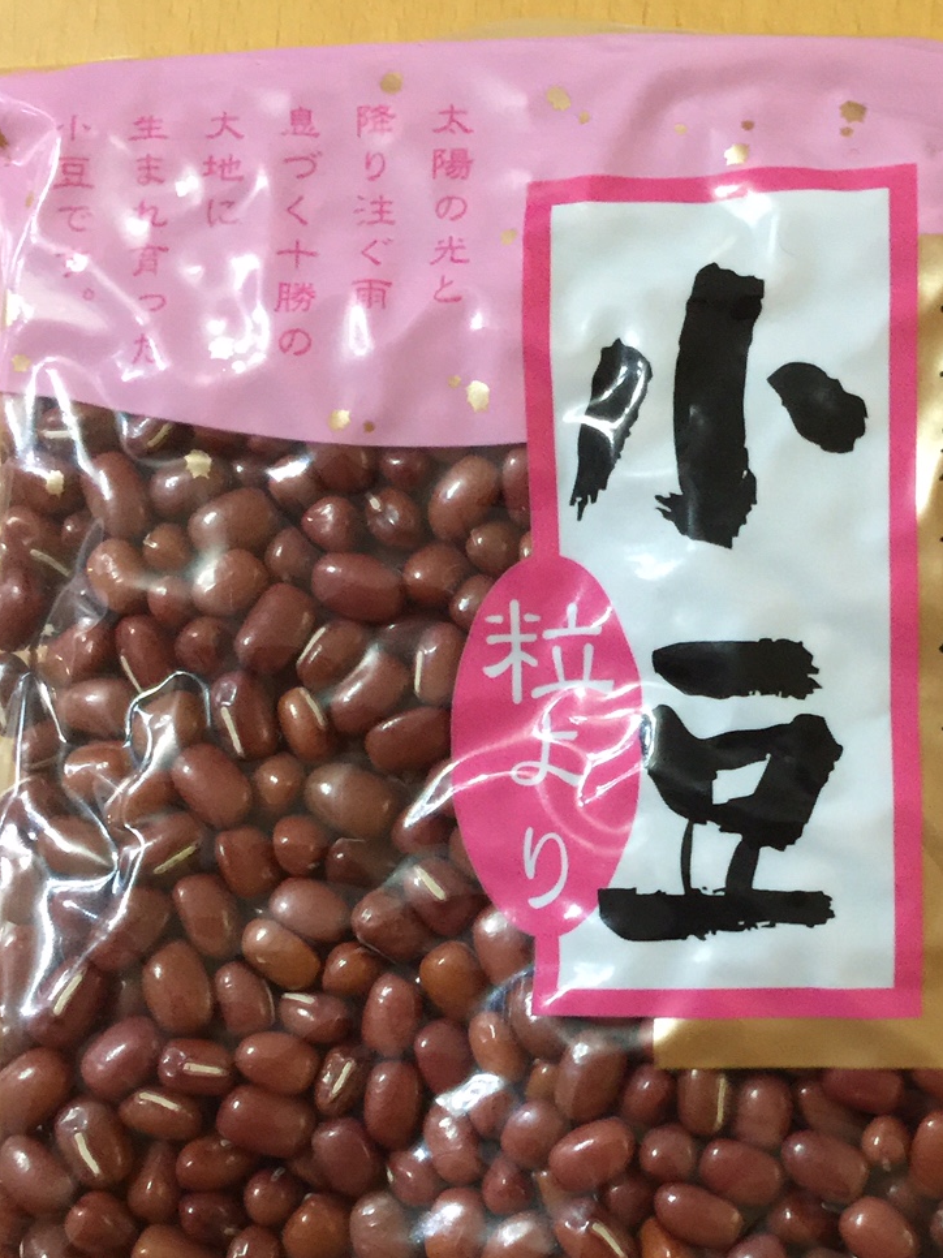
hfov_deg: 29.2
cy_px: 935
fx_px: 1781
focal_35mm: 49
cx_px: 701
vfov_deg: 38.0
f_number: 2.2
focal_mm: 4.15
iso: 80
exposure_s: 1/4
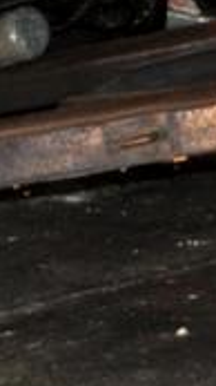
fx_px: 2654
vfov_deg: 8.1
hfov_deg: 4.6
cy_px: -185
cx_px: -111
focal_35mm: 260
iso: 800
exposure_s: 1/60
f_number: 4
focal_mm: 28
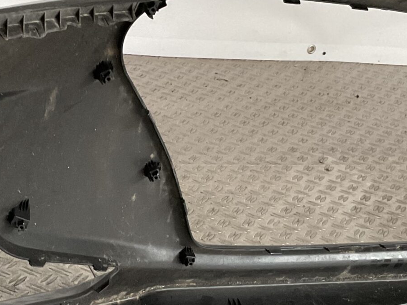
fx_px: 964
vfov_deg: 17.8
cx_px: 124
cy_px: 256
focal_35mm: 82
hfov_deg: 23.7
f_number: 1.8
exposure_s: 1/50
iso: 125
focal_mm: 3
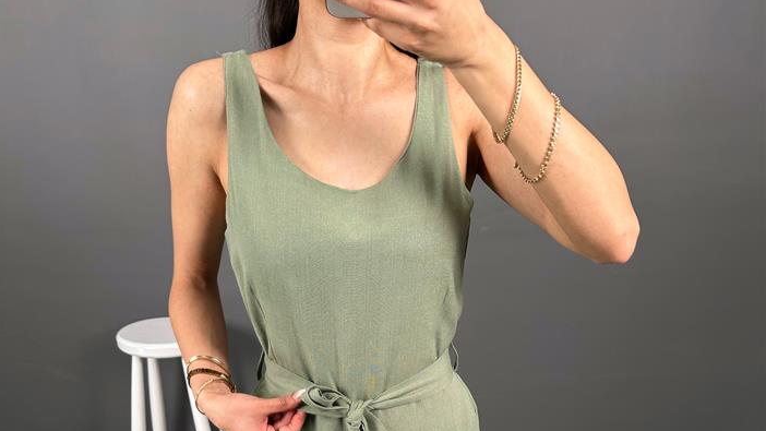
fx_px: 711
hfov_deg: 56.6
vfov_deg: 29.8
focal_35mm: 35
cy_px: 493
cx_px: 382
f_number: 1.78
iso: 100
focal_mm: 6.86
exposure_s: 1/121
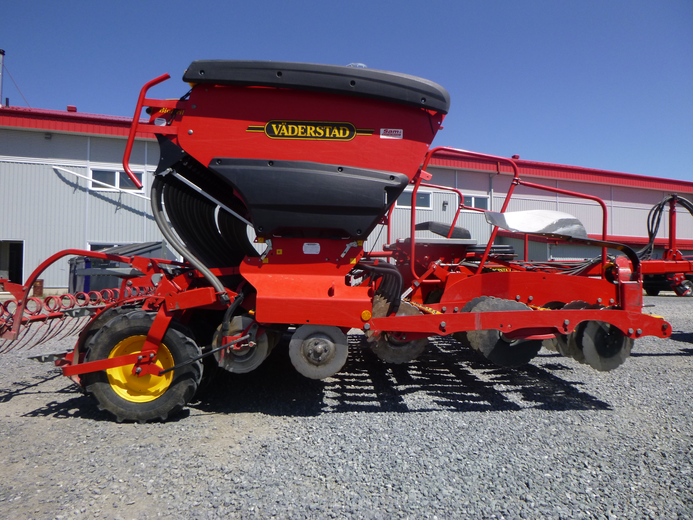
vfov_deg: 54.9
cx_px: 346
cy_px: 260
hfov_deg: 69.4
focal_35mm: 25
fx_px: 500
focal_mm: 4.5
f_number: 3.9
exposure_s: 1/640
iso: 100
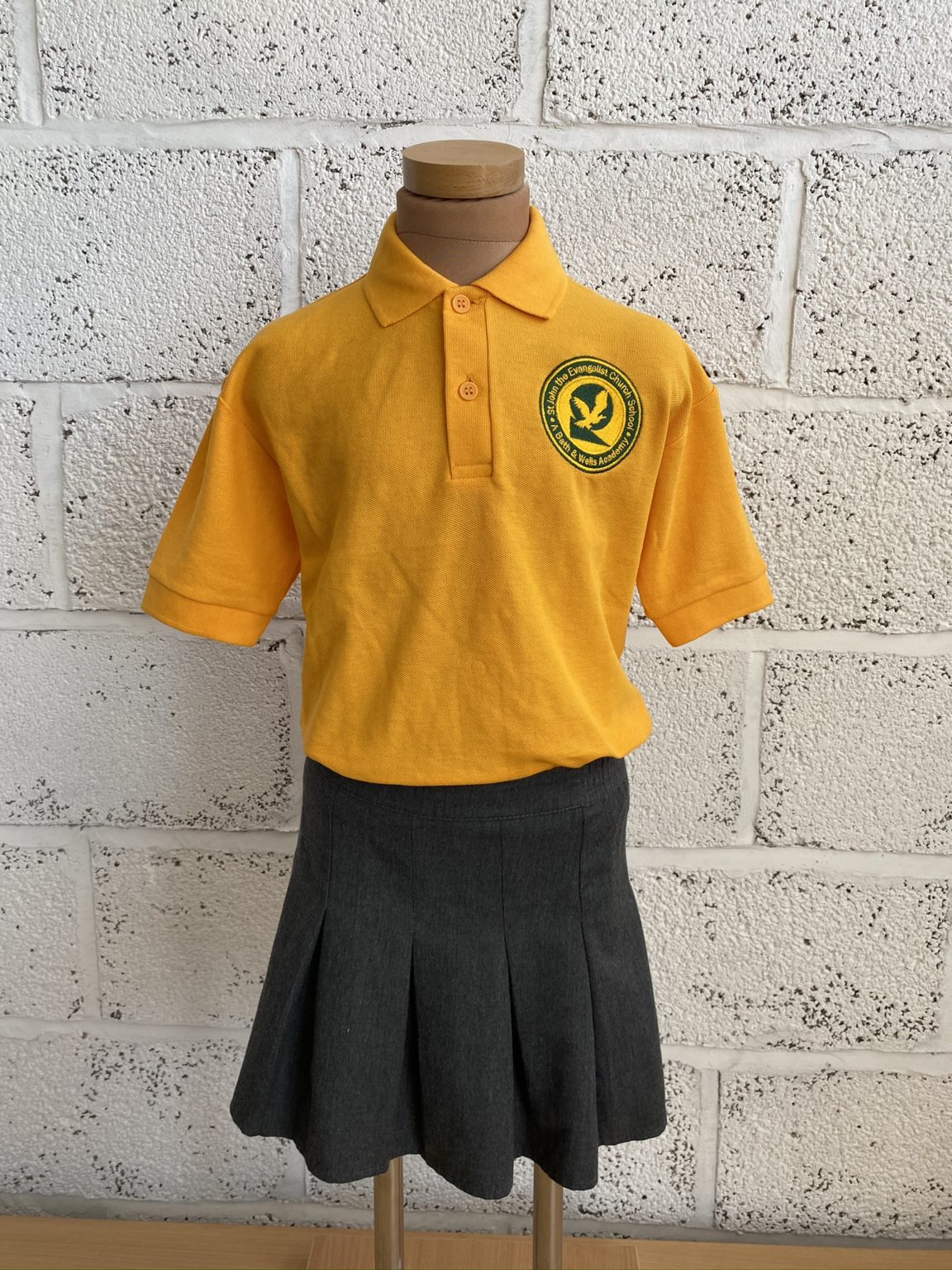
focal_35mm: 26
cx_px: 476
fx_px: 953
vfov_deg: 67.3
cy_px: 635
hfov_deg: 53.1
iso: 50
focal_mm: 4.25
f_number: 1.8
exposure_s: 1/122
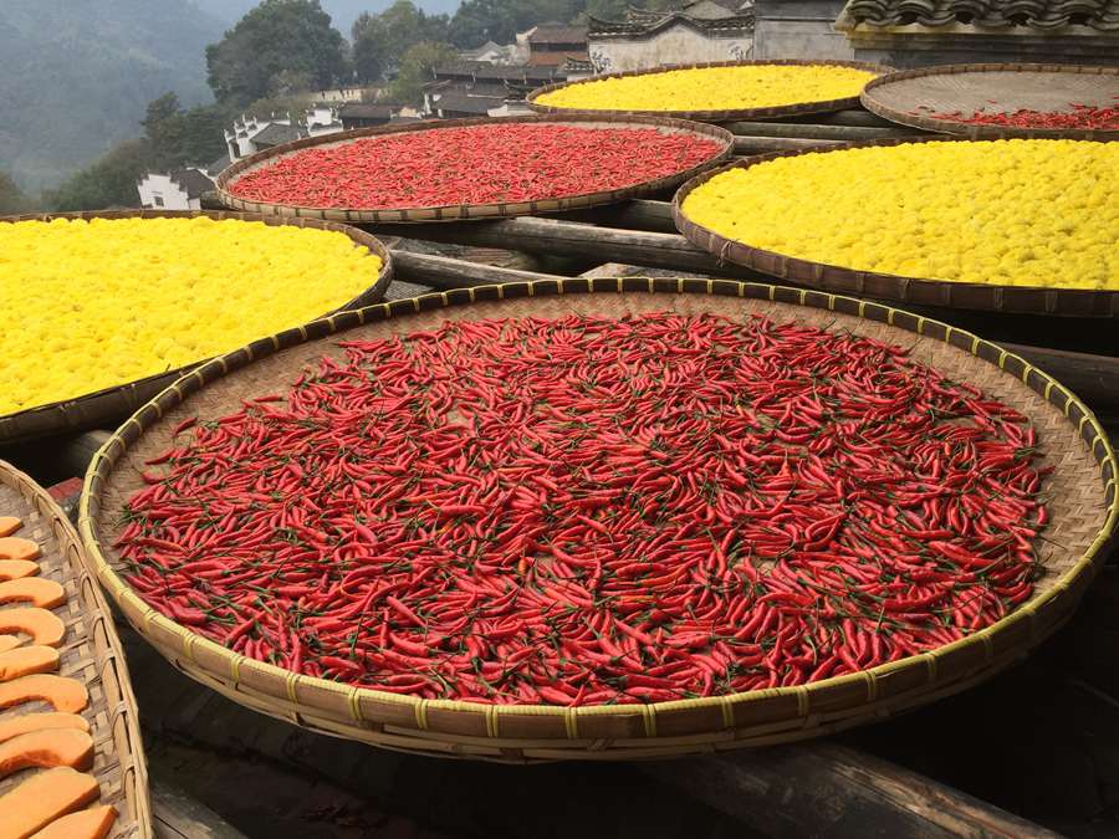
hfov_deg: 61.7
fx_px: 937
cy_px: 420
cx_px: 560
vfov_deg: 48.2
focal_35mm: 29
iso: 32
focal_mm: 4.15
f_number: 2.2
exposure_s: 1/706
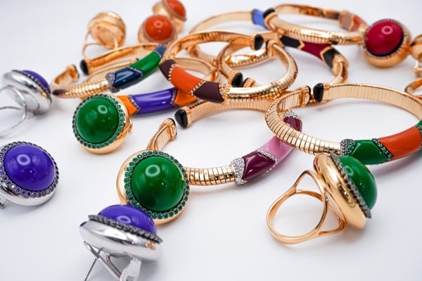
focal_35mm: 42
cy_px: 140
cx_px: 211
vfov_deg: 31.8
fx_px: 492
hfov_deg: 46.4
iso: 100
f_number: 11
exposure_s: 1/6
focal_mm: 28
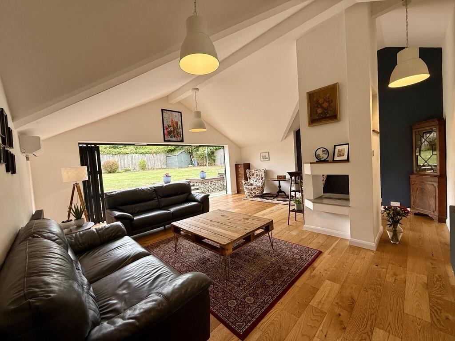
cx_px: 228
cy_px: 170
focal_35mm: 14
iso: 40
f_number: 2.2
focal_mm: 2.22
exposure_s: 1/99
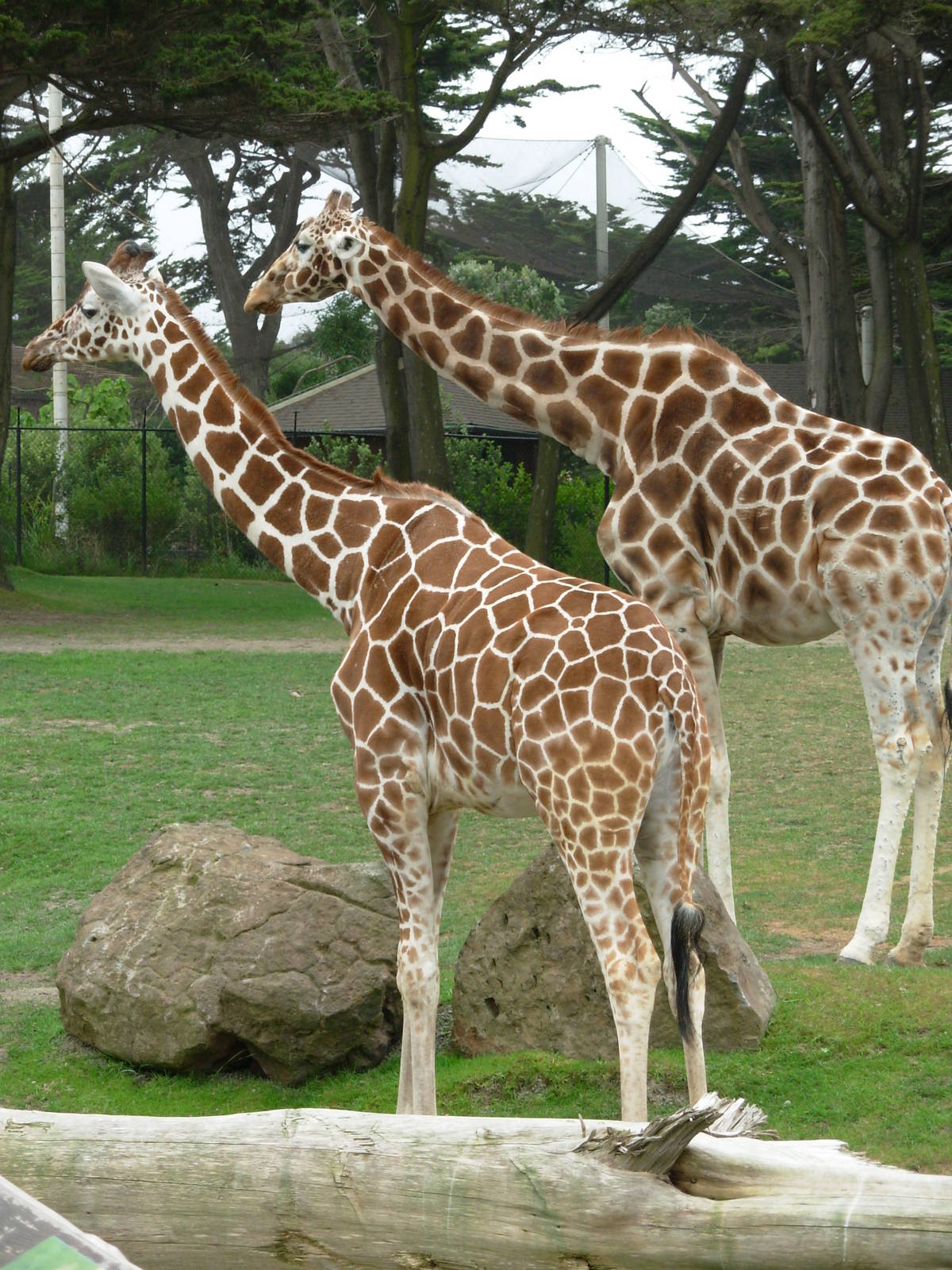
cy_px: 635
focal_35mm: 104
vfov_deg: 18.9
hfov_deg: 14.2
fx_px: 3814
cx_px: 476
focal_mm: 17.2
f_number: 4
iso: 50
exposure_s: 1/192
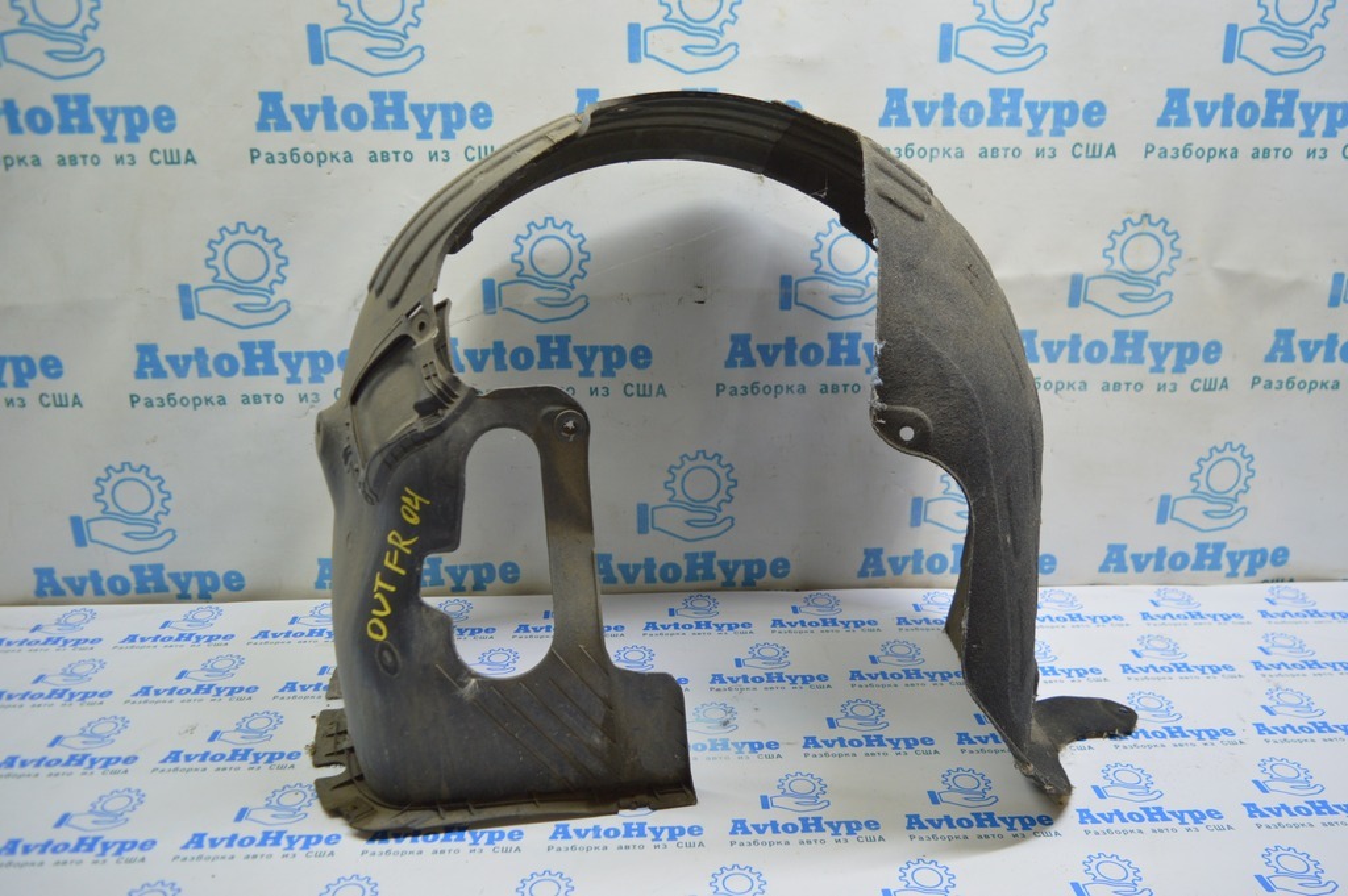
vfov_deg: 47.9
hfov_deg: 67.4
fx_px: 1010
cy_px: 448
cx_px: 674
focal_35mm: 27
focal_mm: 18
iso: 400
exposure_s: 1/50
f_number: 3.5
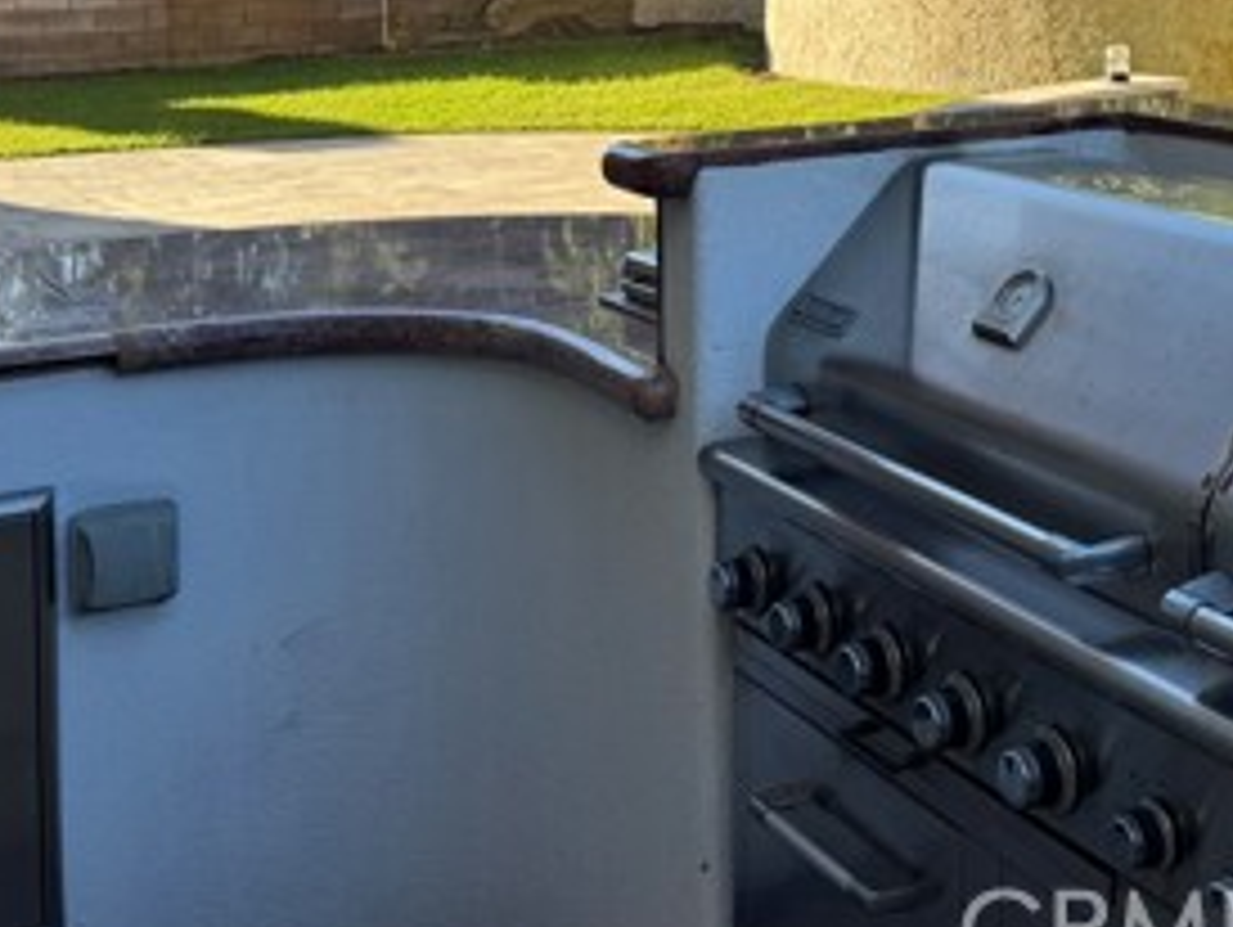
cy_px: -86
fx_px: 1996
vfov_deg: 24.4
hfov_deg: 33.5
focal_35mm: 56
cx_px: 950
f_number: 1.78
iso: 80
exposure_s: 1/1395
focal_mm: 6.76
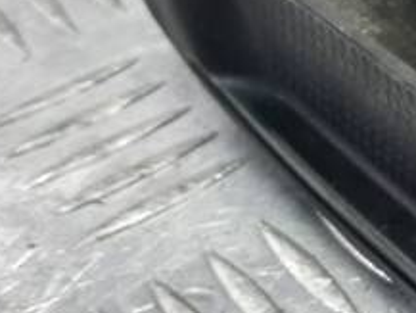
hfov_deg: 15.1
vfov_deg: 12.5
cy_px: 81
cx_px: 679
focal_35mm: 118
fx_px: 1419
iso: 125
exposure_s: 1/50
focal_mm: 4.6
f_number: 1.8
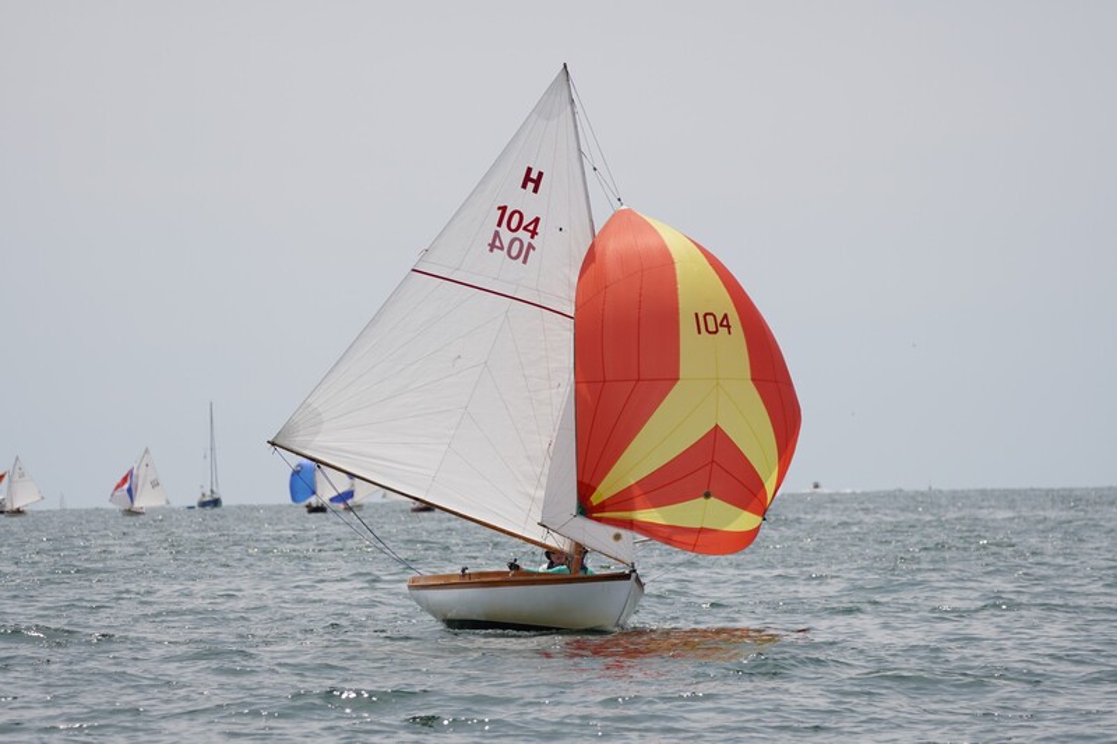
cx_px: 558
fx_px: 9306
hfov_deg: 6.9
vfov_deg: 4.6
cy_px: 372
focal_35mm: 300
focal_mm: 200
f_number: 5.6
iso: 125
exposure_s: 1/1250
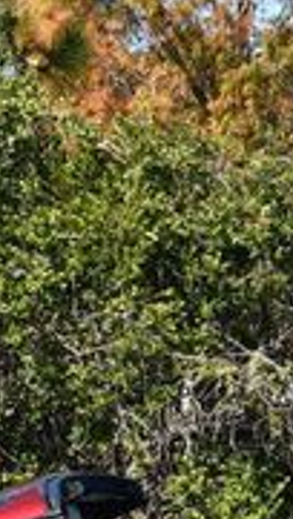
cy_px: 565
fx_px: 4290
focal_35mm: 311
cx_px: 86
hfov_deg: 3.9
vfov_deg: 6.9
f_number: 8
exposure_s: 1/250
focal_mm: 42
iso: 125
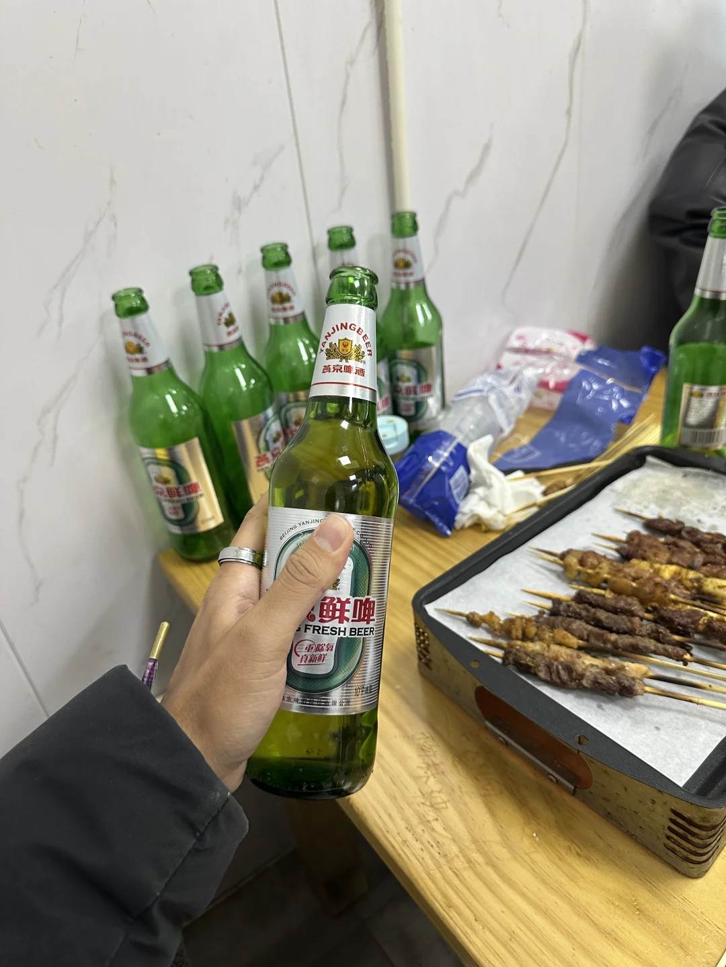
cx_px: 363
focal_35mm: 24
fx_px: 671
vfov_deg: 71.6
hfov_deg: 56.8
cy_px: 484
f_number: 1.78
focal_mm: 6.86
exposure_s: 1/50
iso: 250
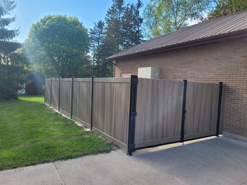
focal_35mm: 26
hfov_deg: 67.3
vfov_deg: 53.1
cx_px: 124
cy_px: 92
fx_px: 186
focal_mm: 5.4
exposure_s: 1/784
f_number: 1.8
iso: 40
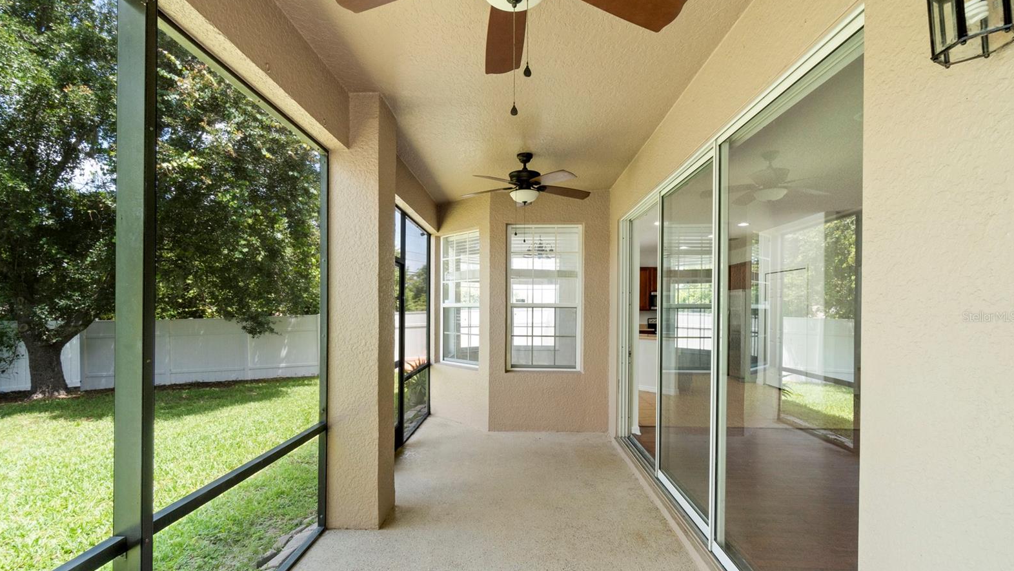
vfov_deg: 66.9
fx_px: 430
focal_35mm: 16
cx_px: 503
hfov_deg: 99.4
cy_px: 317
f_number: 9
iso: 200
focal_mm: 10
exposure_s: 1/30
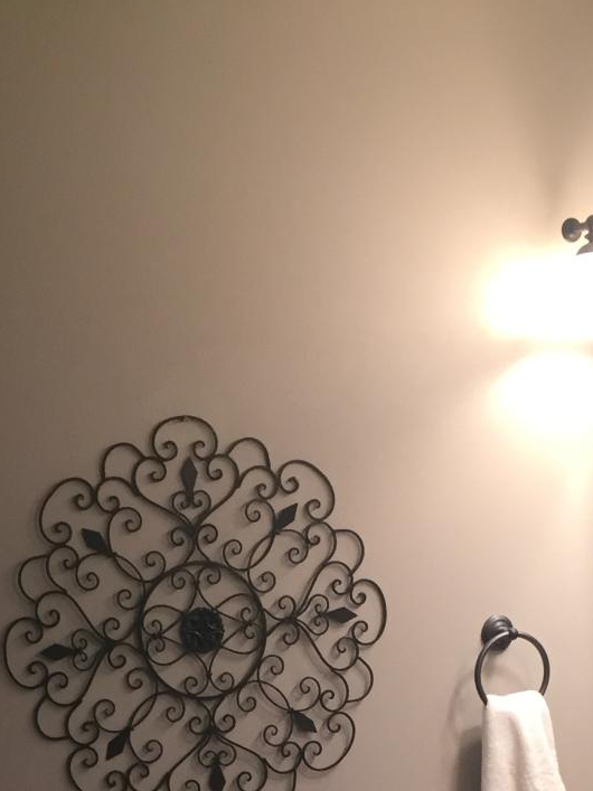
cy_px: 979
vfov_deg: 21.9
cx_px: 237
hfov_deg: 18.0
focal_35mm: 82
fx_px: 1874
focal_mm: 4.15
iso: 80
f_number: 2.2
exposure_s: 1/30
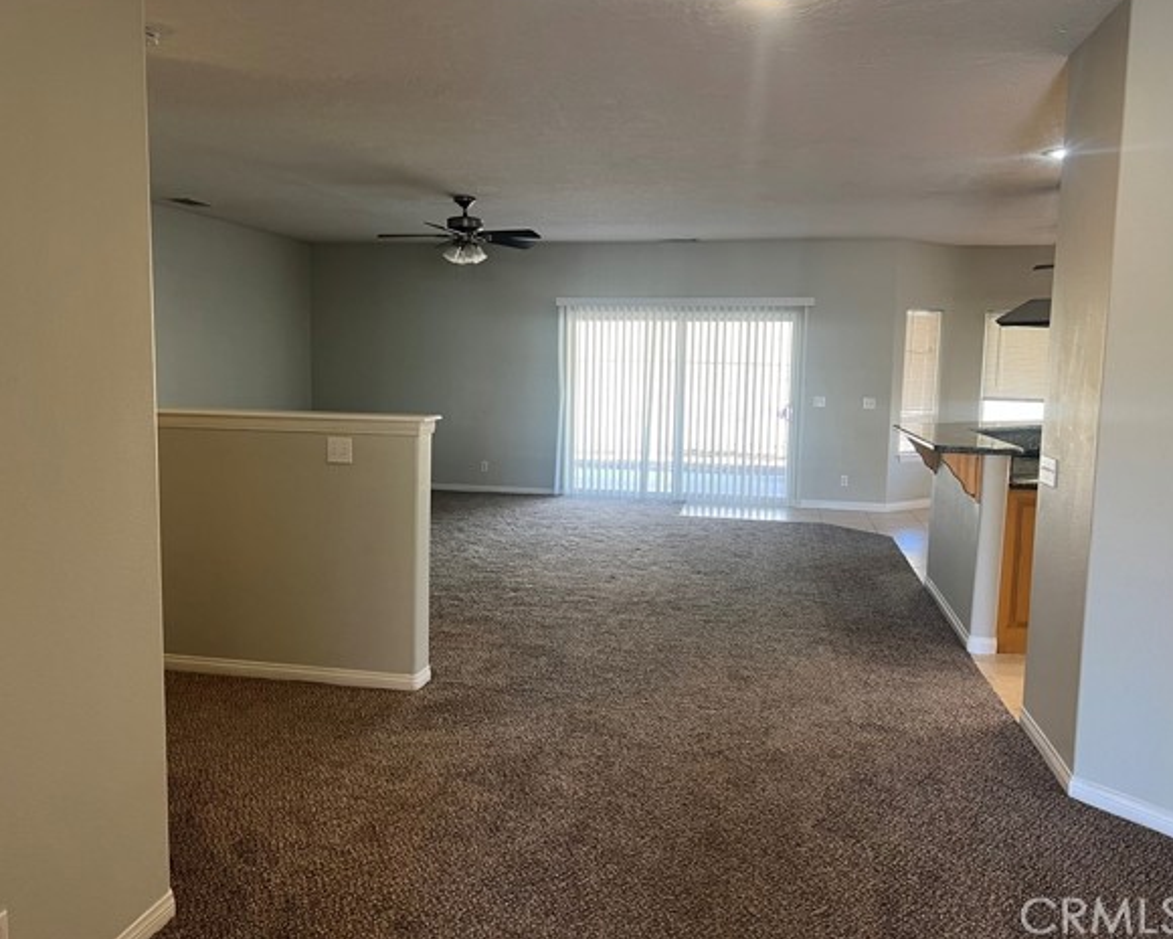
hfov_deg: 62.2
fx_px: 972
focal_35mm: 28
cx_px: 566
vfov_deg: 51.5
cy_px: 459
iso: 80
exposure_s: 1/60
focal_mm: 5.7
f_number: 1.5
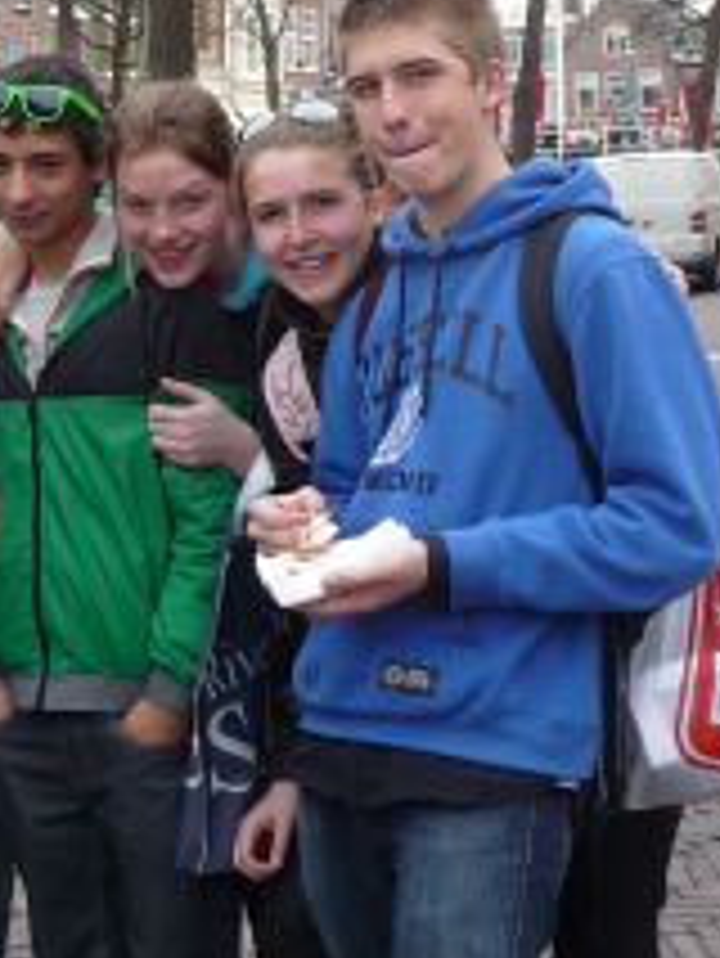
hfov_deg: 16.9
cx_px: -112
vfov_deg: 22.9
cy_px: 180
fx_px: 2327
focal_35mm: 84
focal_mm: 4.7
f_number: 3.3
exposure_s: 1/250
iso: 100
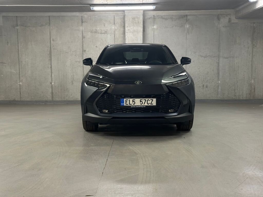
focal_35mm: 48
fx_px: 365
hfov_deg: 39.7
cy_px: 98
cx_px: 132
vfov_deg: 30.3
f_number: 1.78
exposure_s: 1/33
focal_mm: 6.86
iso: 320
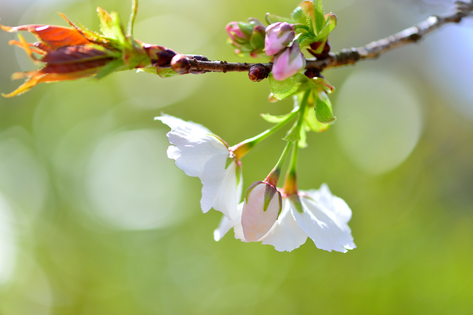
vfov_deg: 13.0
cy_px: 158
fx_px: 1380
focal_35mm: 105
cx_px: 236
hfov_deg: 19.5
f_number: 3.2
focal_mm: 105
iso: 320
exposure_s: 1/2500
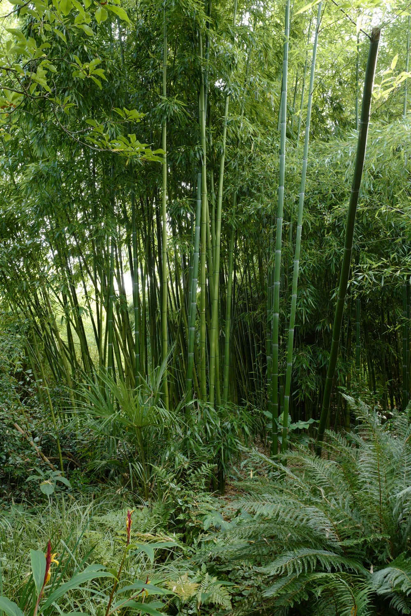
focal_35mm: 28
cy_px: 308
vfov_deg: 65.5
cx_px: 206
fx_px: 479
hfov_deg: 46.4
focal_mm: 28
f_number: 7.1
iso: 800
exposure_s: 1/40
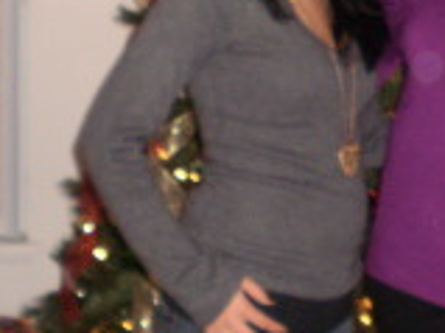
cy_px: 49
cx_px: 442
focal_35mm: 102
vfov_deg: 14.4
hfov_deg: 18.8
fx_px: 1310
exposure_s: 1/30
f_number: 3.1
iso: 200
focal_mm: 6.3
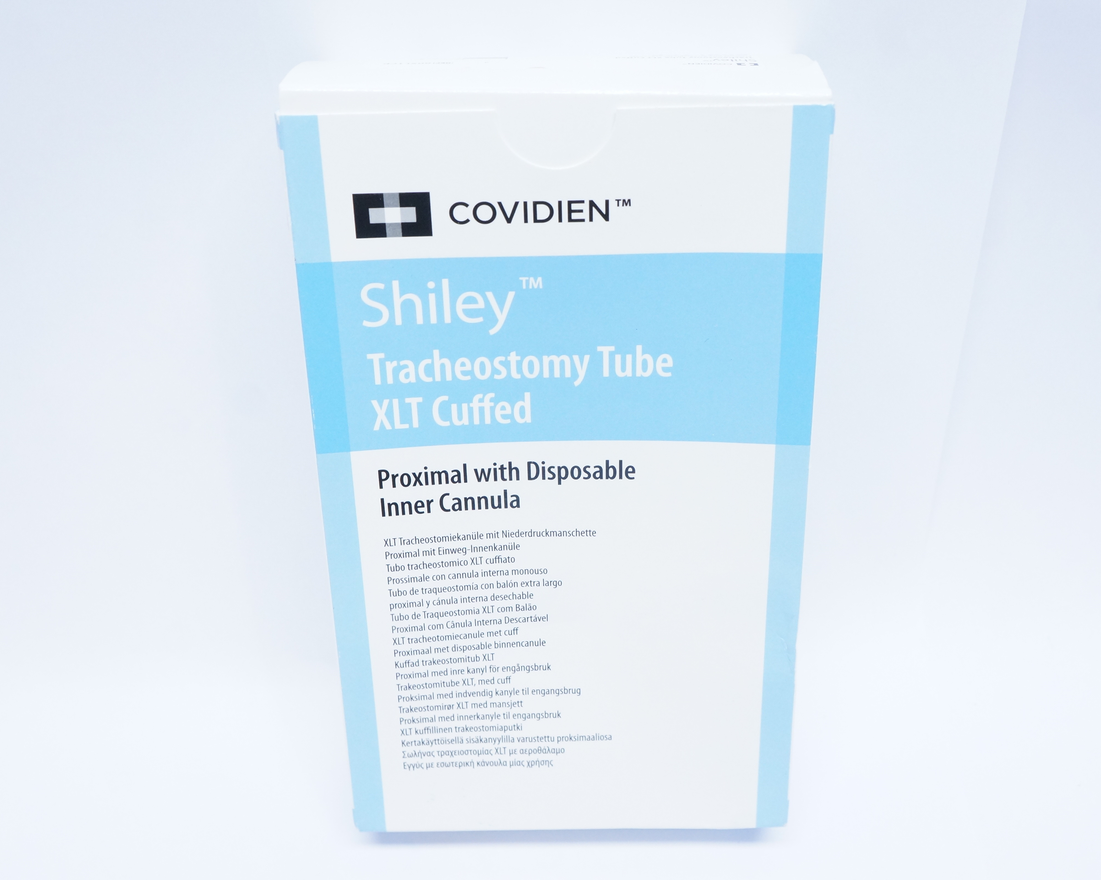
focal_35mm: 38
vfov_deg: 39.2
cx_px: 567
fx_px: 1238
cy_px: 448
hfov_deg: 47.9
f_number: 6.3
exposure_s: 1/60
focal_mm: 22
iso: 1600
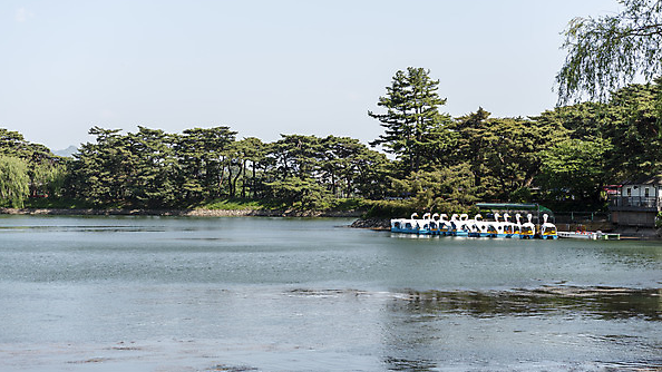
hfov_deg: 28.6
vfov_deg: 16.3
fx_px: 1299
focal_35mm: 74
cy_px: 183
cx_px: 329
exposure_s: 1/320
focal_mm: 70
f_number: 6.3
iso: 100
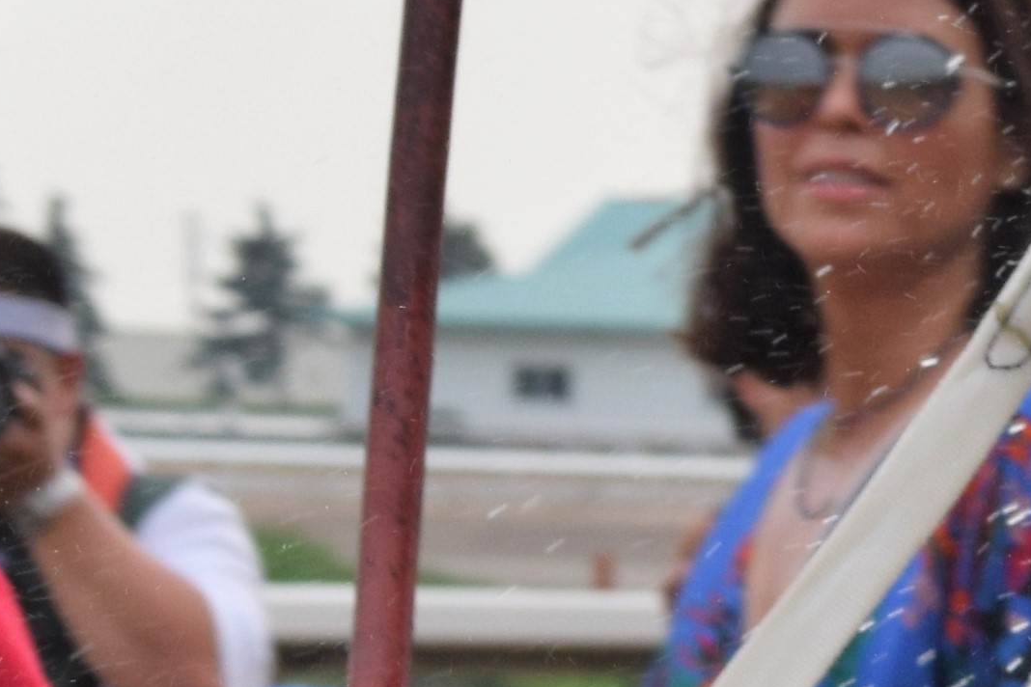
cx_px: 1282
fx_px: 11813
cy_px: 94
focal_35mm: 412
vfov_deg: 3.3
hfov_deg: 5.0
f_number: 9
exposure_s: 1/320
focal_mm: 55
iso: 200
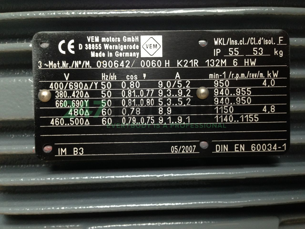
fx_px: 291
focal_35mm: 33
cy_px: 114
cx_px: 152
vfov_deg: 42.9
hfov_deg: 55.4
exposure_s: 1/20
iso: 160
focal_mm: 4.12
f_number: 2.4
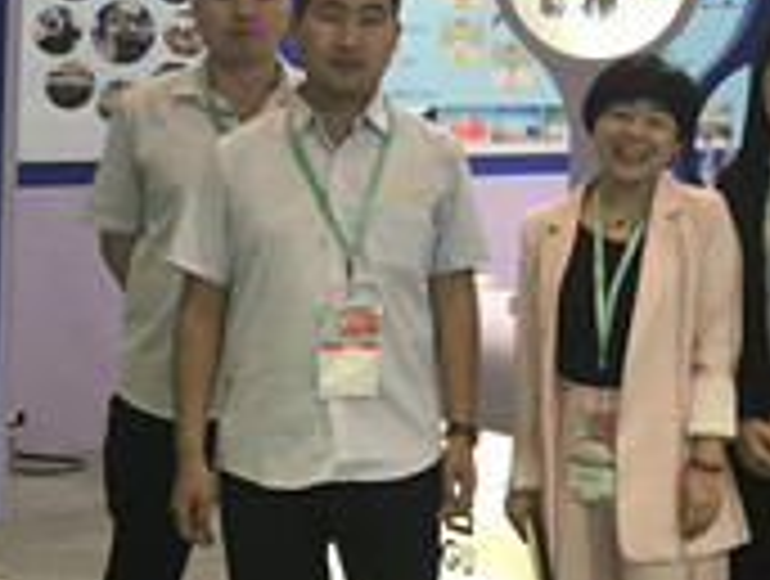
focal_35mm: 98
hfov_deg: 18.8
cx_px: 941
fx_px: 2185
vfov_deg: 14.8
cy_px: -63
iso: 25
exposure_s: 1/49
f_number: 1.8
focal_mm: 3.99
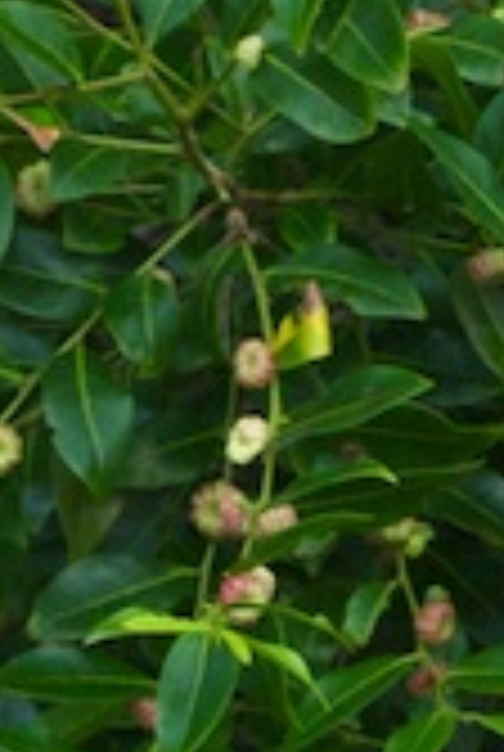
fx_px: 16876
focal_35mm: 807
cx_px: 376
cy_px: 1666
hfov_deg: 1.7
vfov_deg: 2.5
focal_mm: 90
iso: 500
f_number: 7.1
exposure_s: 1/100
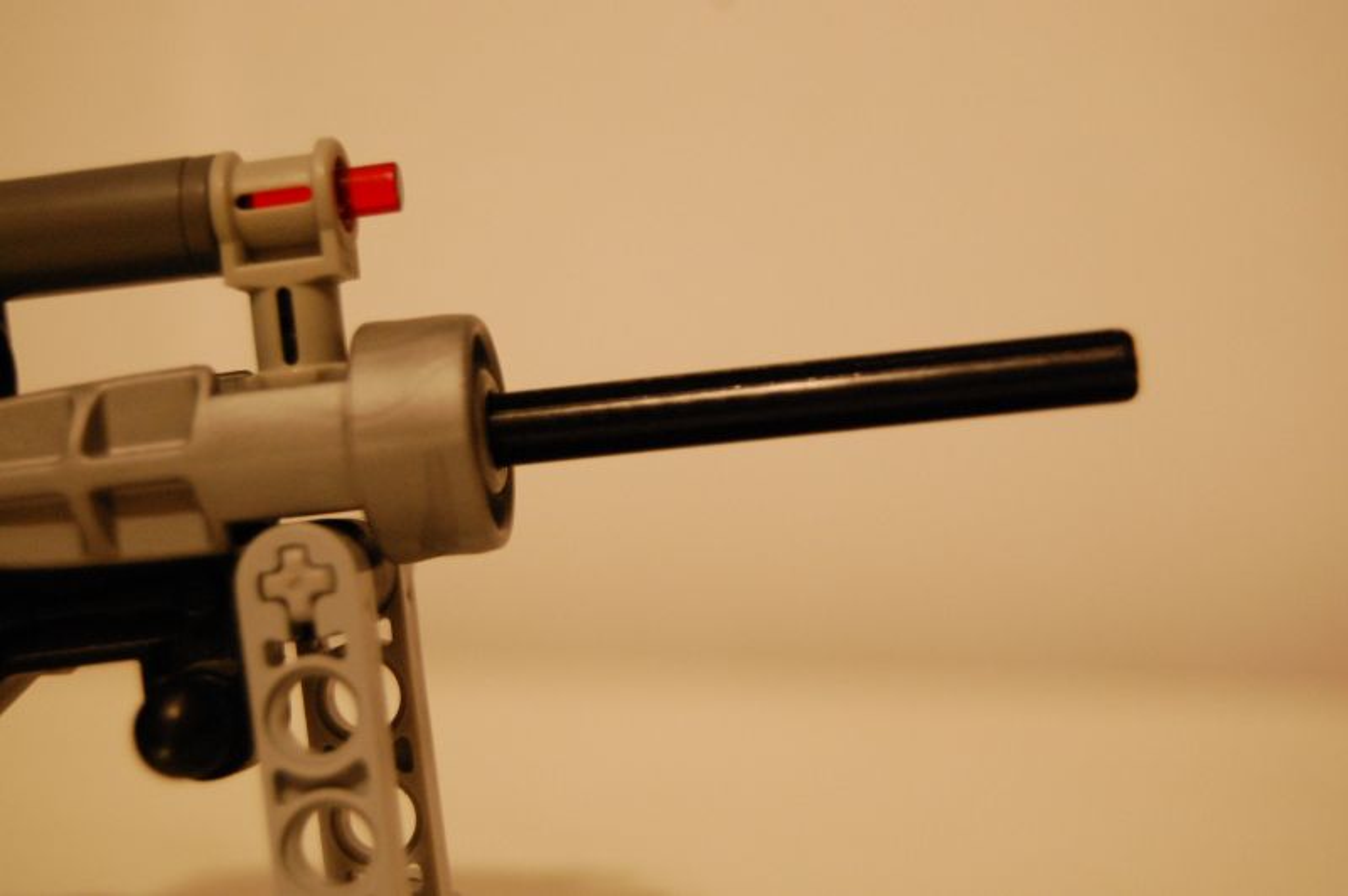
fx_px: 2581
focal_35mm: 69
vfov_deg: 19.7
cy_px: 448
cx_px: 674
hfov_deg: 29.3
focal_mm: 46
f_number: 5.3
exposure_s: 1/8
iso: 1600
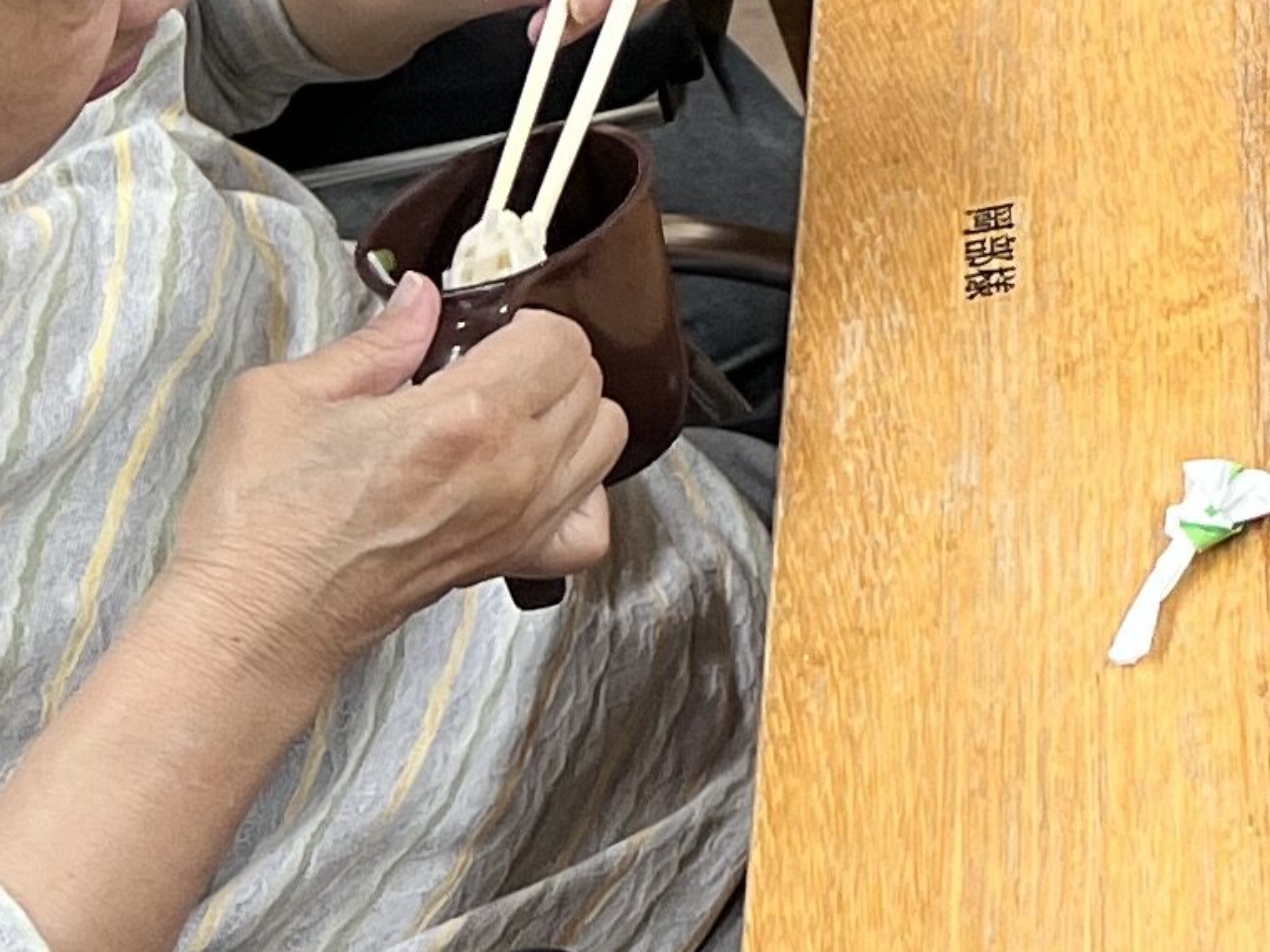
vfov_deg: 10.2
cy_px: -727
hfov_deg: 12.5
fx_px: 5063
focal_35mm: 138
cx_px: 2577
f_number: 1.5
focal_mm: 5.7
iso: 64
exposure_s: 1/60
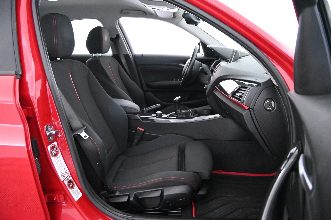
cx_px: 166
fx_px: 690
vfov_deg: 18.2
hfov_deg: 27.0
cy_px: 110
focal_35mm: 75
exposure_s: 1/80
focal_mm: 50
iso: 11400
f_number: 7.1
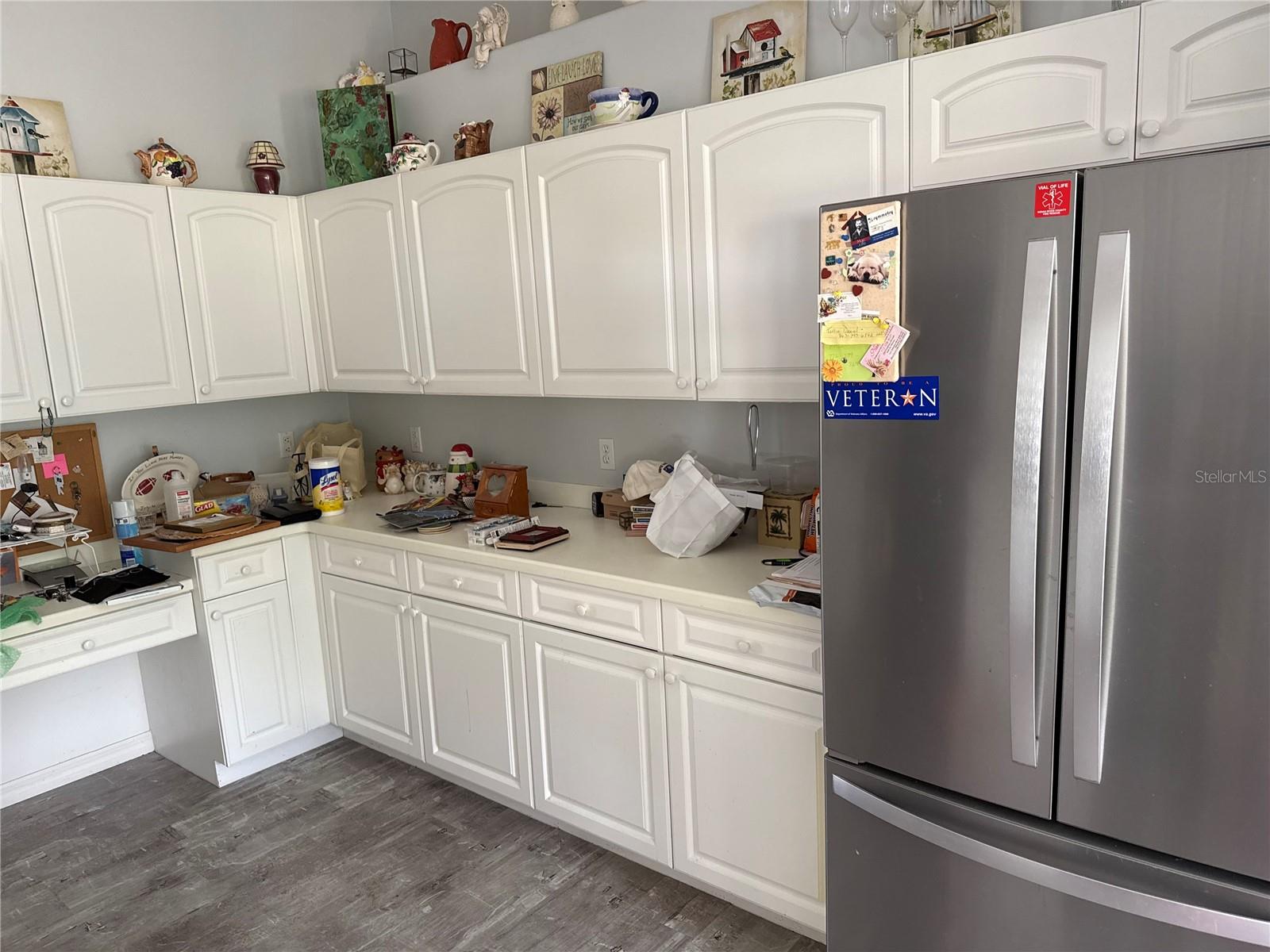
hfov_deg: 71.6
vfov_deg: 56.8
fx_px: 881
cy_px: 476
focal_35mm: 24
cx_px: 635
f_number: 1.78
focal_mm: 6.76
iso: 200
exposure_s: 1/60
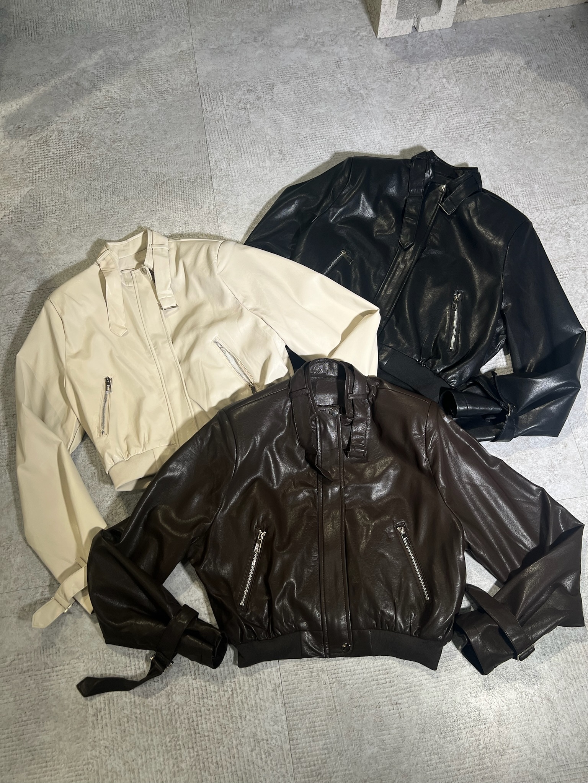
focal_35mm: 26
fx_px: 589
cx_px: 294
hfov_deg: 53.1
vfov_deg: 67.3
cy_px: 392
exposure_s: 1/60
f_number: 1.5
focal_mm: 5.7
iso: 64
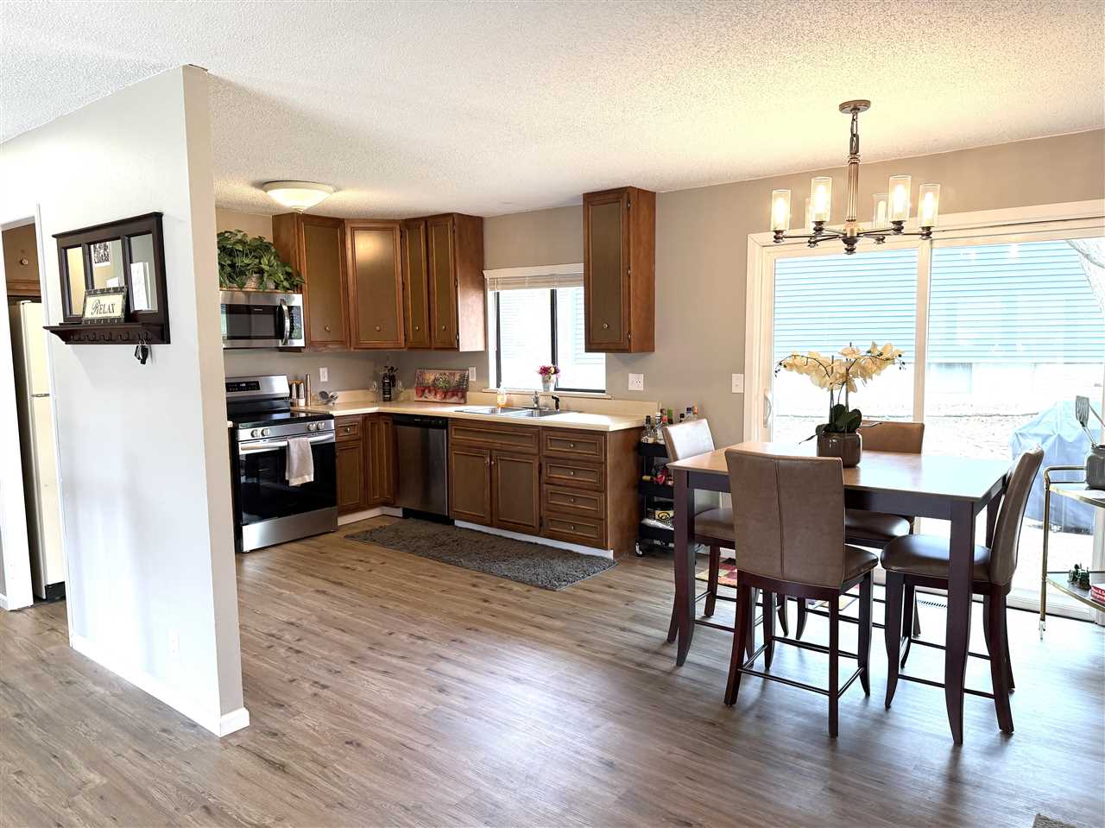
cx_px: 552
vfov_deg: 56.8
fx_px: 766
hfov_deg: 71.6
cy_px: 414
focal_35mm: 24
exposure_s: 1/120
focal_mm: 6.76
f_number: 1.78
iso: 160
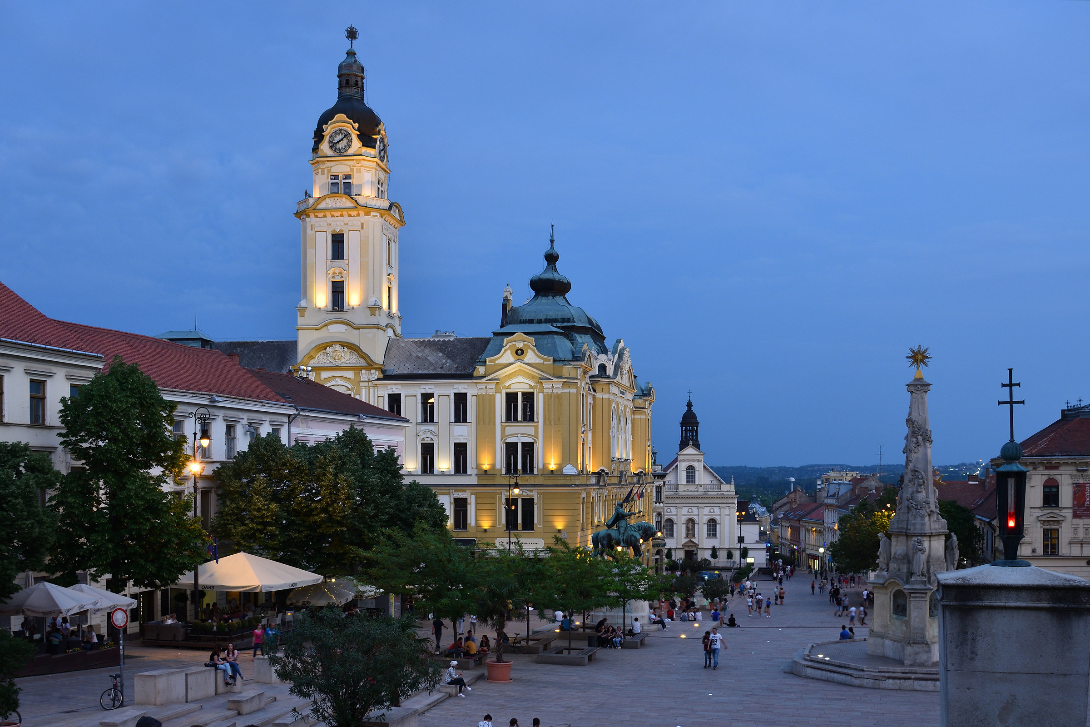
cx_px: 545
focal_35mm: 36
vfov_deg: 36.9
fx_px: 1090
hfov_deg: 53.1
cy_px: 364
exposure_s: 1/8
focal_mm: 24
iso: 100
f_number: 7.1
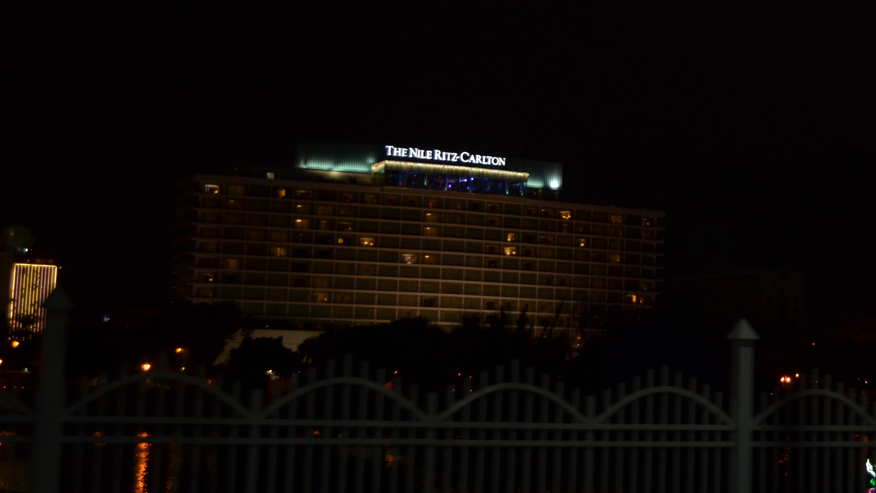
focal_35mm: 79
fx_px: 1835
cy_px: 92
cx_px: 782
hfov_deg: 26.0
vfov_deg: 15.2
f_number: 4.5
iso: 500
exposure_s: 1/60
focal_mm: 28
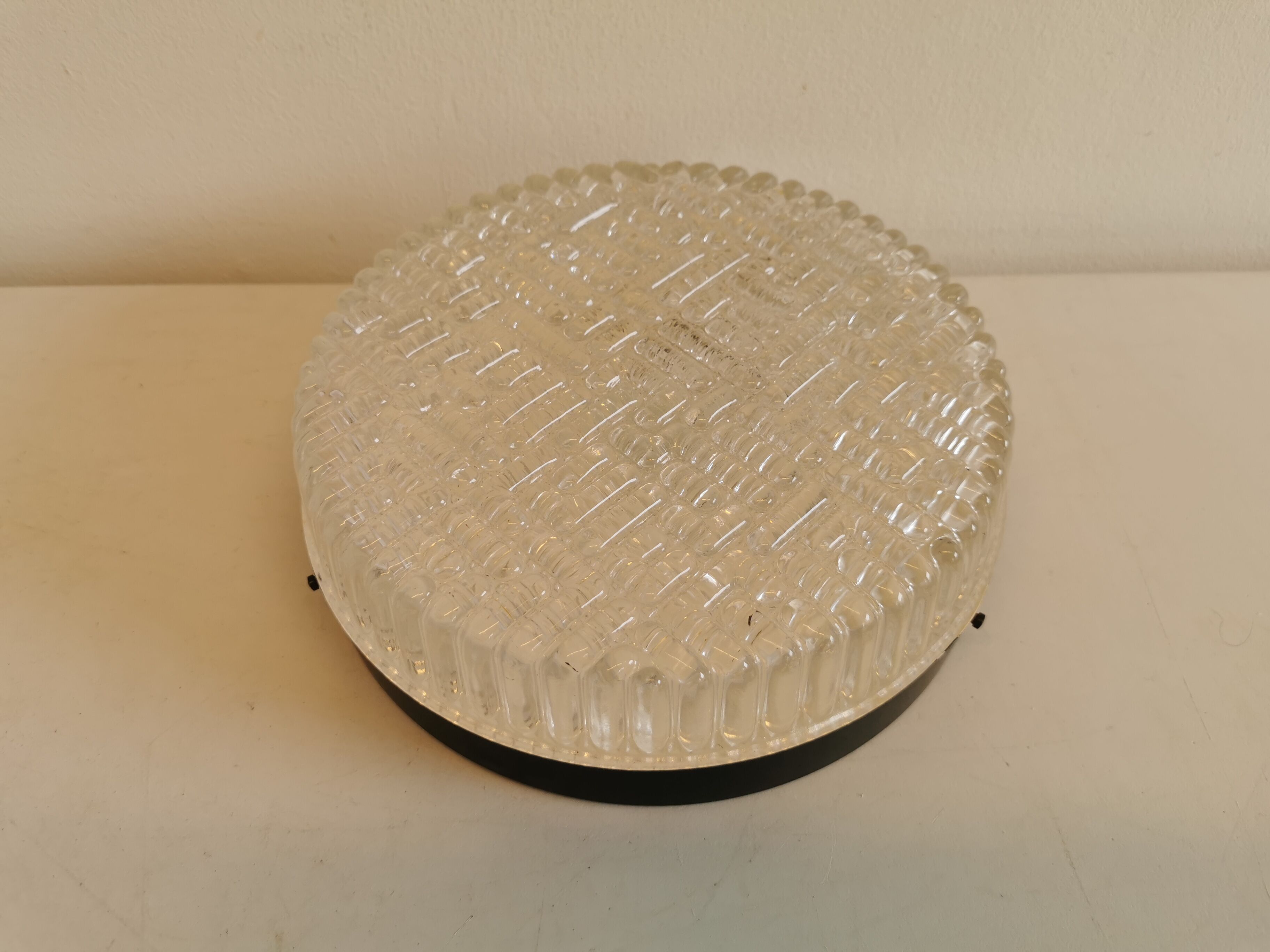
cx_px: 635
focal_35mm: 27
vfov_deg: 51.4
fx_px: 991
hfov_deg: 65.3
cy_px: 476
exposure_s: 1/186
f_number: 1.6
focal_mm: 5.56
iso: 50
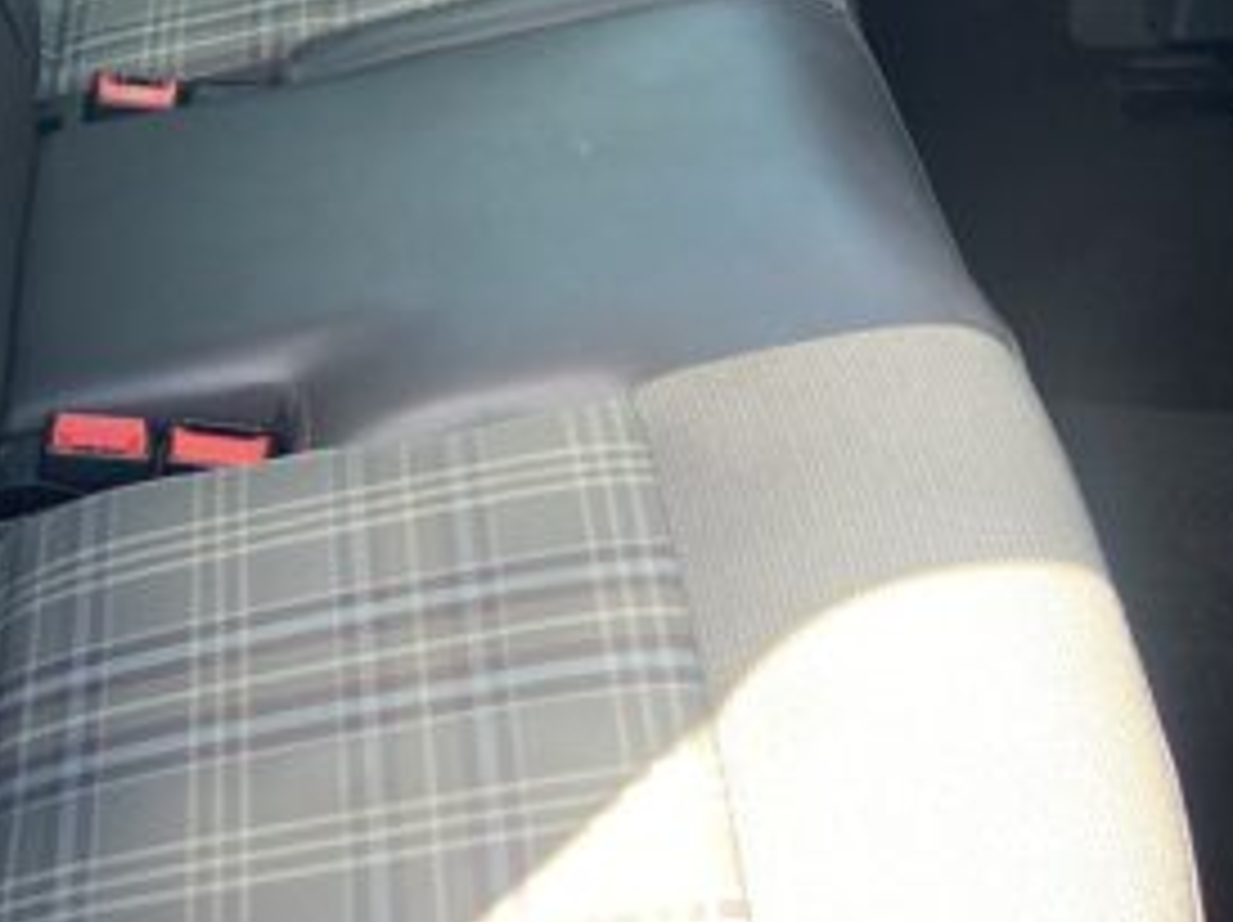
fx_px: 2705
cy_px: -31
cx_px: 112
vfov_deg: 18.8
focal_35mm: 76
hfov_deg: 24.9
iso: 50
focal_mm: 4.25
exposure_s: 1/121
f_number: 1.8
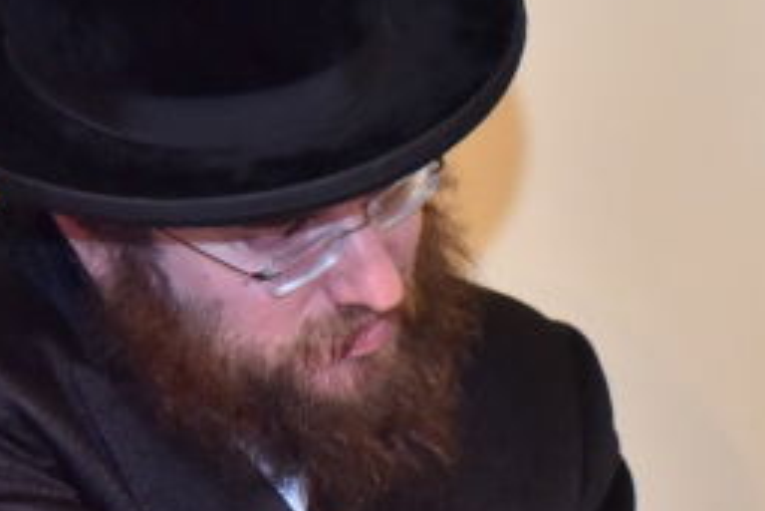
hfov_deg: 7.2
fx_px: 5953
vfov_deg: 4.9
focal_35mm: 280
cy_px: 518
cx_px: 1109
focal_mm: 70
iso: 2000
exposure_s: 1/100
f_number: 4
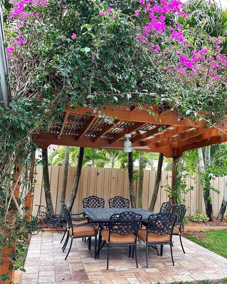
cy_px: 145
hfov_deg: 45.7
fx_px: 269
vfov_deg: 55.7
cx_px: 125
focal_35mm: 32
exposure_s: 1/417
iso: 80
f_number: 1.78
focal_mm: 6.86
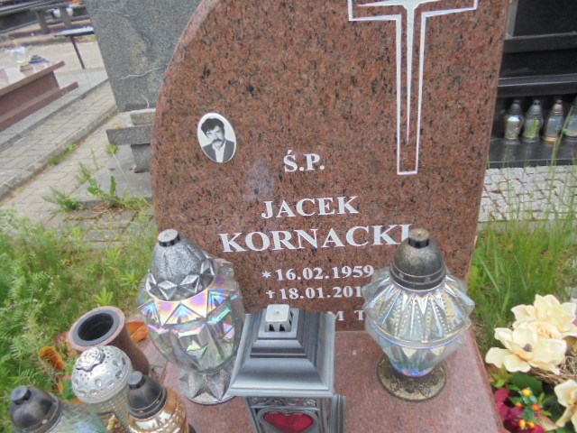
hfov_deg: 67.3
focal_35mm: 26
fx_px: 433
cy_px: 216
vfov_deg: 53.1
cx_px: 288
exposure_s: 1/80
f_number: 3.5
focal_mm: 4.6
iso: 100
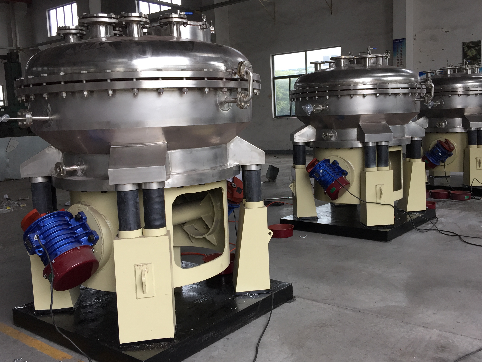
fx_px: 501
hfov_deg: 51.3
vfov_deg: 39.6
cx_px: 260
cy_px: 171
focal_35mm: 36
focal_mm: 4.15
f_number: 2.2
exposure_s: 1/120
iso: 40
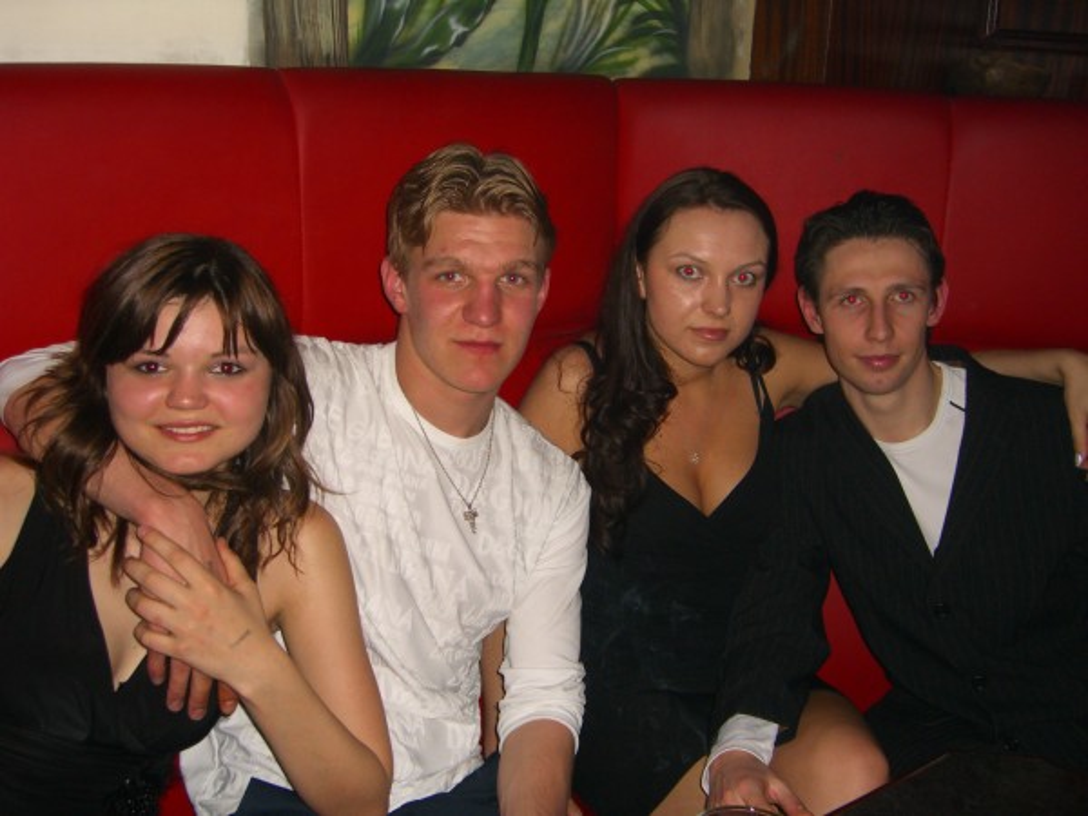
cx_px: 544
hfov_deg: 49.0
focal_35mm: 38
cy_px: 408
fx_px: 1194
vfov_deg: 37.7
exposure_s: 1/60
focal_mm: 7.9
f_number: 2.8
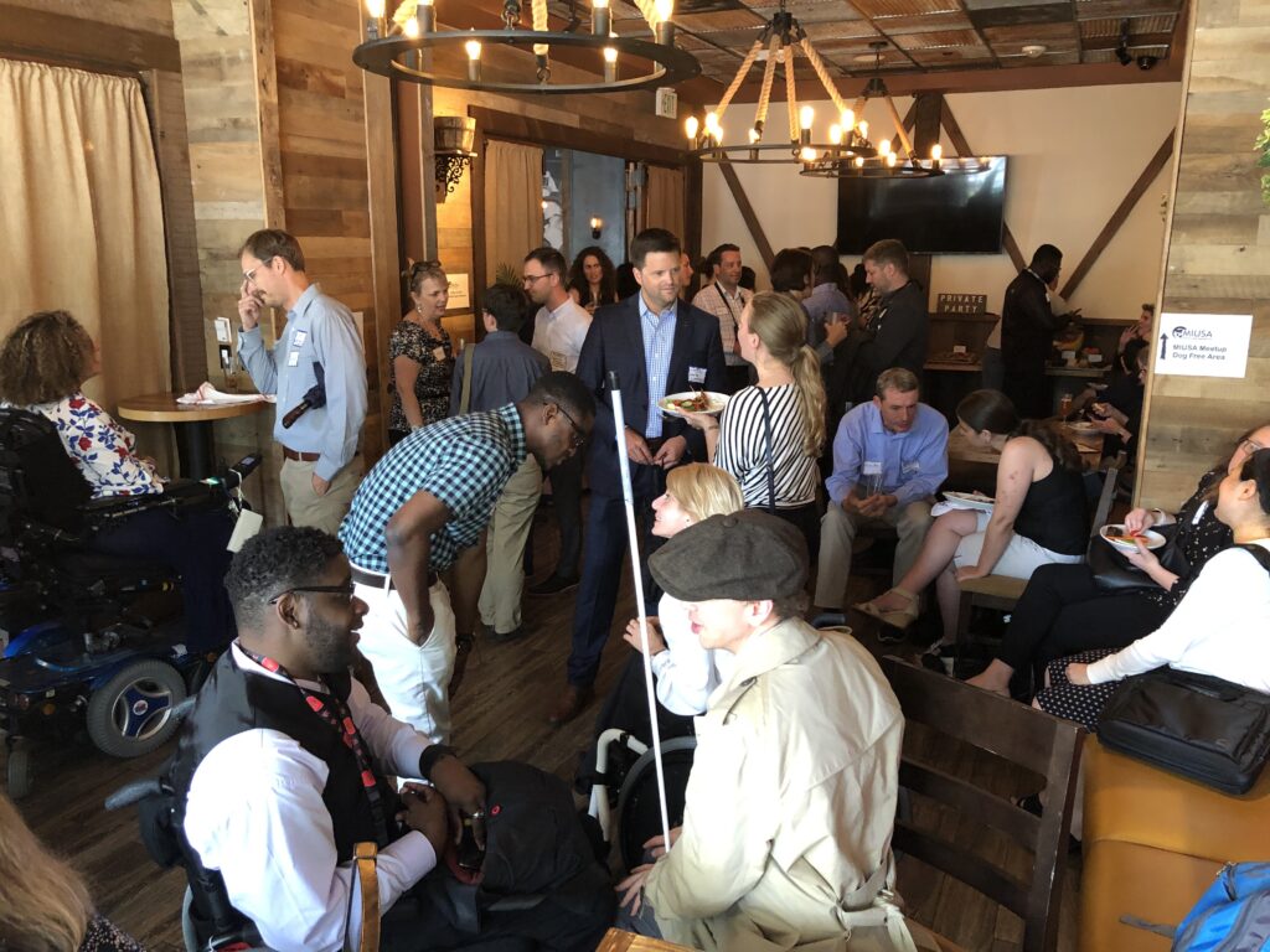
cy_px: 476
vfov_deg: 49.7
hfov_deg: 63.4
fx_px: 1027
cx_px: 635
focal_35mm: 28
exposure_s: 1/15
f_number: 1.8
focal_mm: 4
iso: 100
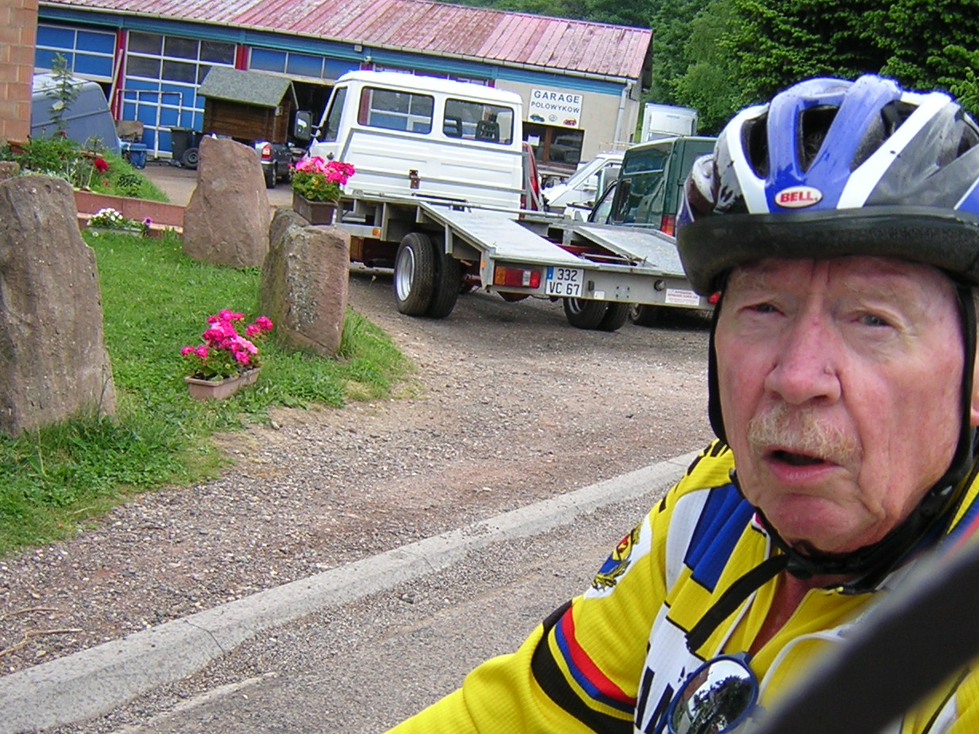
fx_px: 1329
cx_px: 547
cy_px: 442
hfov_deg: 40.4
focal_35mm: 47
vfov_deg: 30.8
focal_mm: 4.7
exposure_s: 1/355
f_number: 2.6
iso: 100
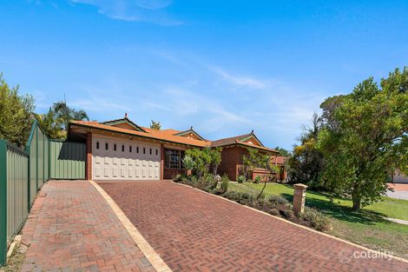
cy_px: 136
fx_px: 159
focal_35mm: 14
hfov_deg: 104.3
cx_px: 204
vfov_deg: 81.2
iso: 400
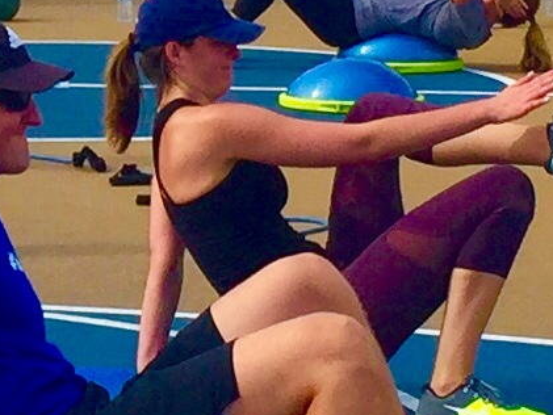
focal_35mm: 225
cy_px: 45
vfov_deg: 6.6
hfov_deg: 8.6
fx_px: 3595
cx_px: -198
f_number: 2.2
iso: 32
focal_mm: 4.15
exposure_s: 1/1647
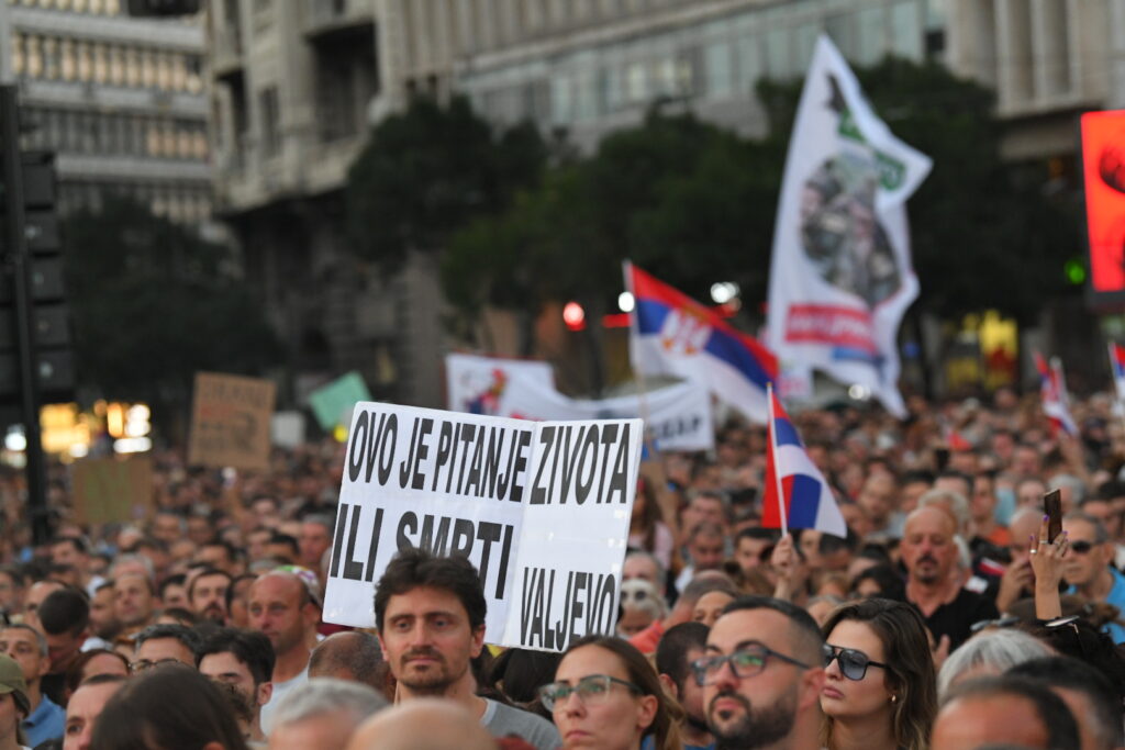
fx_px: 3907
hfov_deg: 16.4
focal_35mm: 125
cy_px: 375
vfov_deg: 11.0
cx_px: 562
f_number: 4
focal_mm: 125
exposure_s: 1/250
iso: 3200
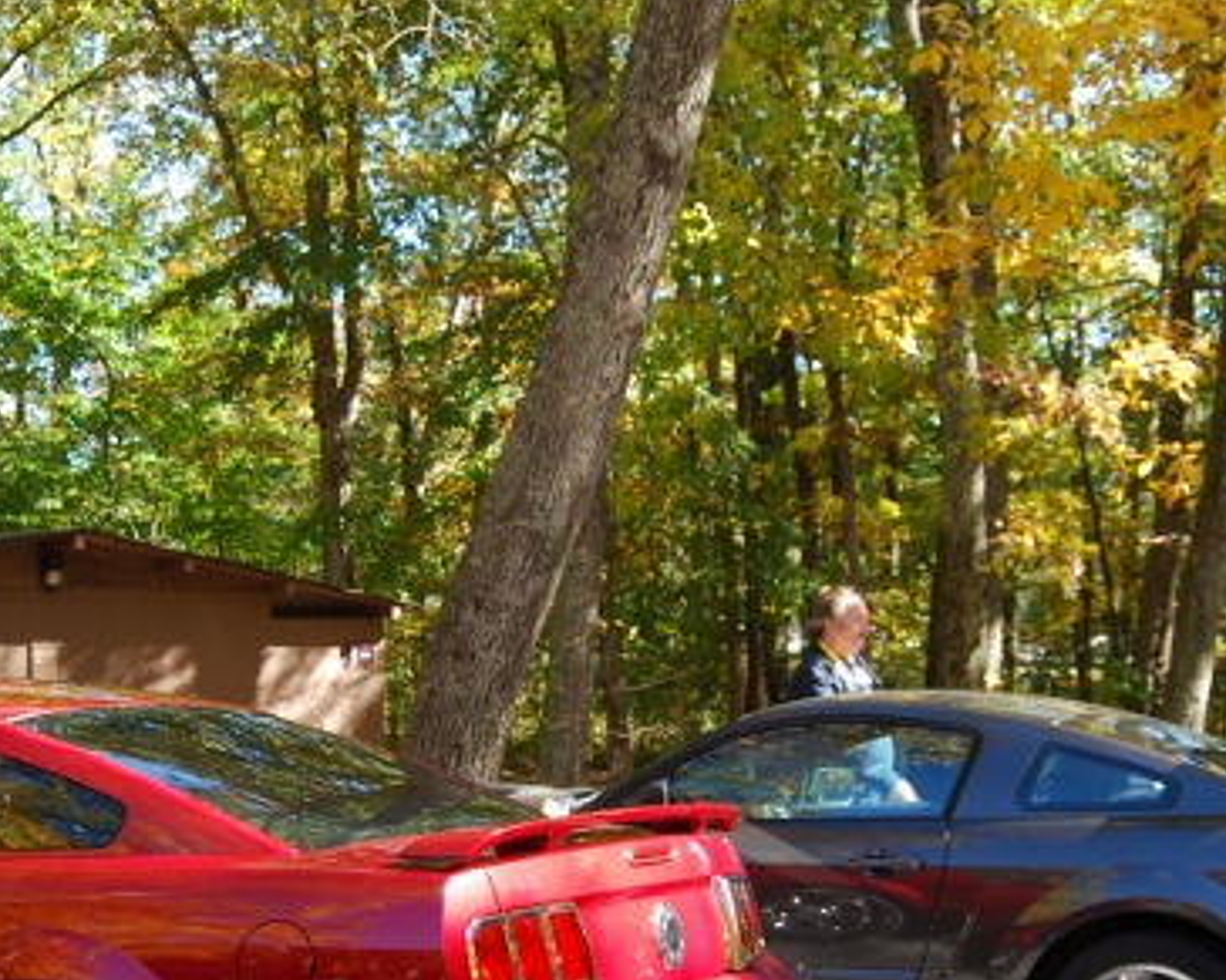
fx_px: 2249
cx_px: 472
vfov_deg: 24.4
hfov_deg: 30.4
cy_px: 700
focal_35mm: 62
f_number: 5
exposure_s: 1/100
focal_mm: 20
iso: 200
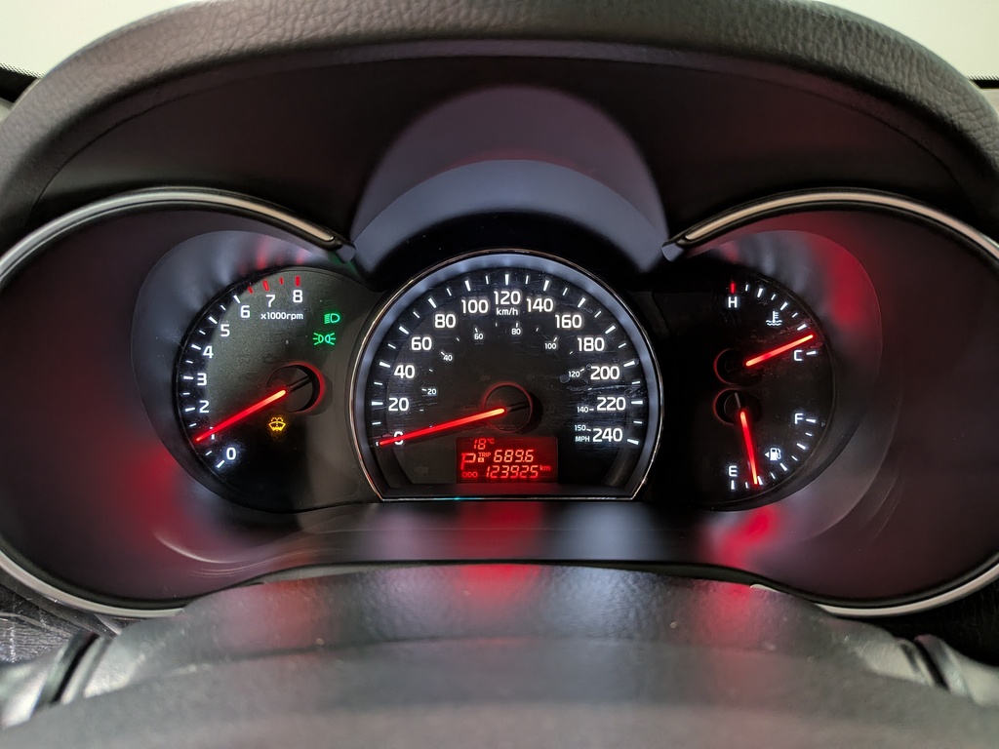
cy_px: 374
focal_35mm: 24
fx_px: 693
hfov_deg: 71.6
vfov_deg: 56.8
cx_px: 500
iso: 98
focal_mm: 4.53
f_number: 1.7
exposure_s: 1/20
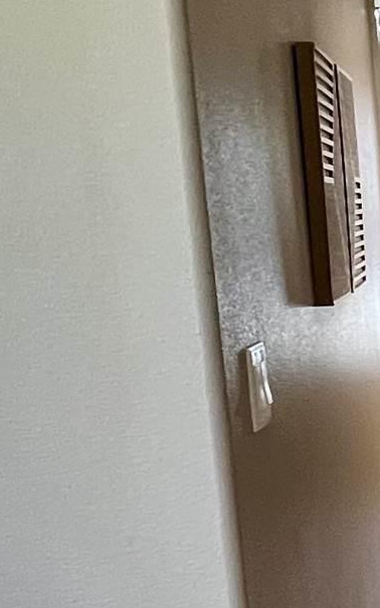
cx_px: 978
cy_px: 387
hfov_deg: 12.9
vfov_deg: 29.2
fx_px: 1160
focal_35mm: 70
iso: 200
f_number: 1.8
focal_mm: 1.57
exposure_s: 1/60
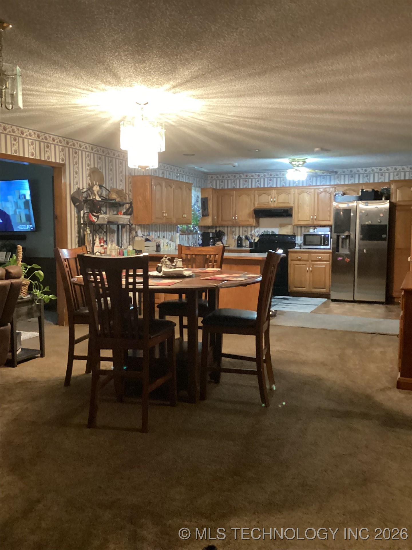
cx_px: 206
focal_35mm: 31
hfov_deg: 45.4
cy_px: 275
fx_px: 492
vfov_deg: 58.4
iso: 640
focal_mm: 3.3
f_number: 2.4
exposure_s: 1/24
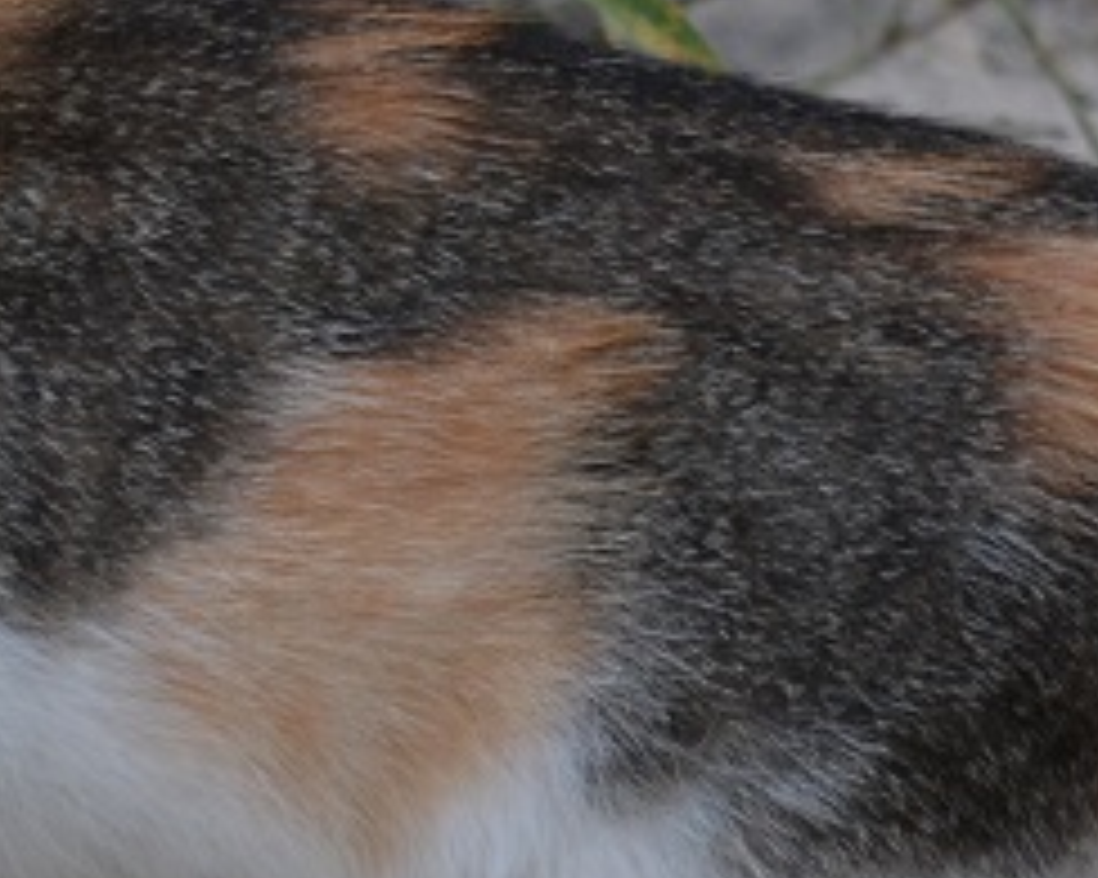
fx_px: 9282
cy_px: 549
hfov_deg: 6.7
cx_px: -4
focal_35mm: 286
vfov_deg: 5.4
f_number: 5.6
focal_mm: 55
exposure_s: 1/100
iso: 1600
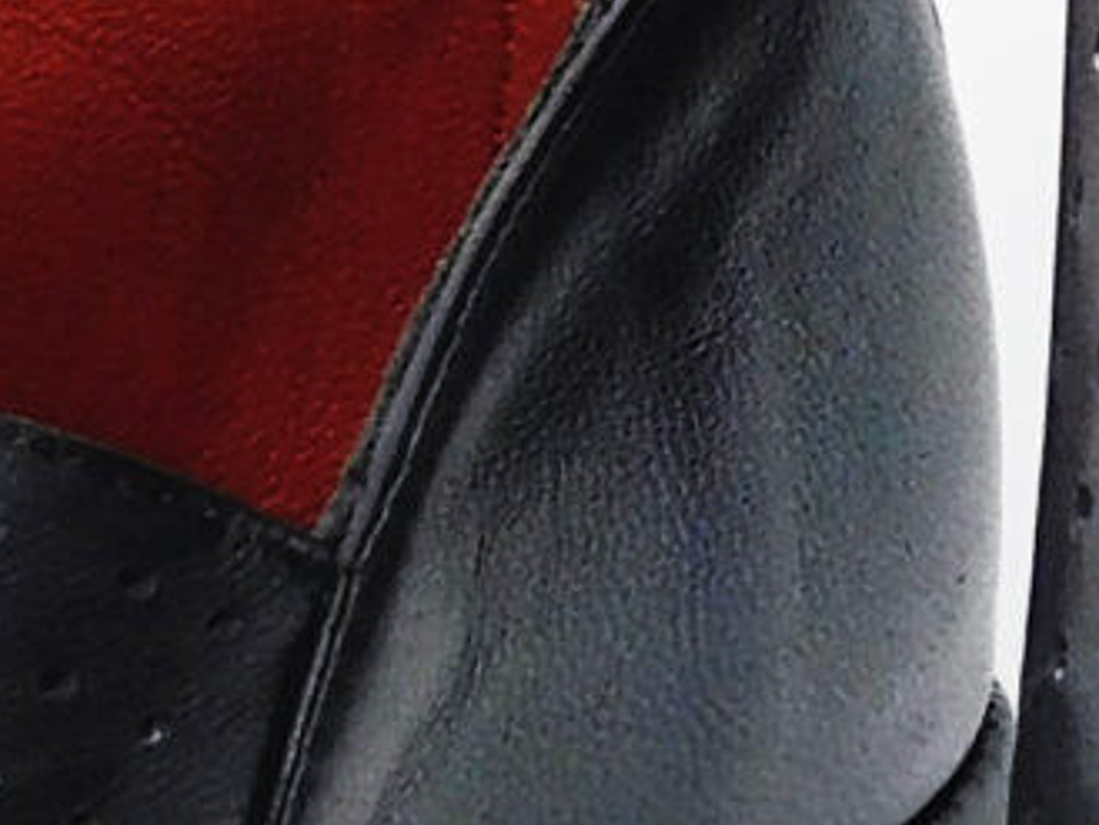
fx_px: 14578
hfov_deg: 4.3
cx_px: 124
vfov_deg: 3.2
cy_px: 428
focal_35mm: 459
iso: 125
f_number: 4
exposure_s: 1/200
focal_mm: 10.4
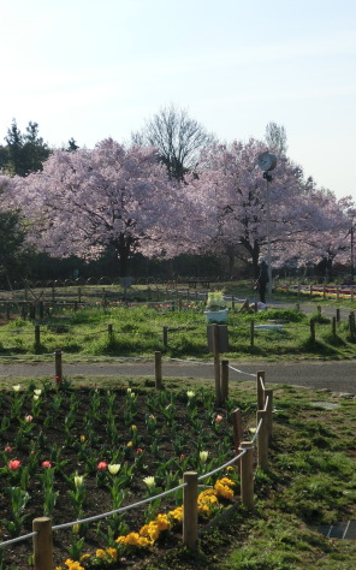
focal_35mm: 63
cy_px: 283
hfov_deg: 20.6
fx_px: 979
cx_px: 195
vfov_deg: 32.5
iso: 100
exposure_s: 1/200
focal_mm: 7.9
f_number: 9.7
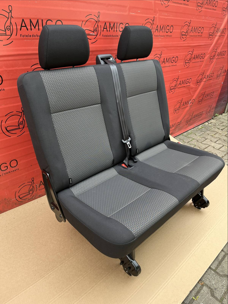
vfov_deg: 67.3
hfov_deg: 53.1
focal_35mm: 26
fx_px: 228
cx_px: 114
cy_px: 152
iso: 40
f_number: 1.6
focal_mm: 5.1
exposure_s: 1/263
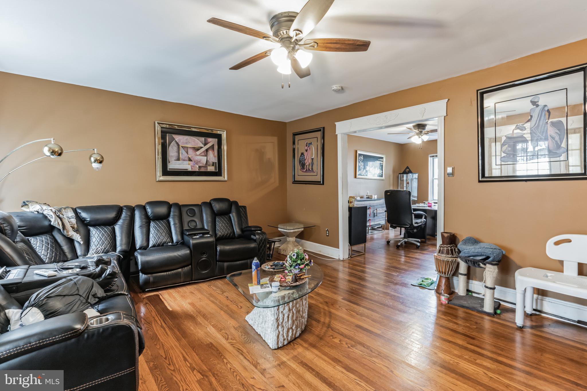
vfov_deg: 73.7
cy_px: 196
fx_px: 261
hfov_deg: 96.7
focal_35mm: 16
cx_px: 294
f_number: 6.3
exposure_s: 1/2.5
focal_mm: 16
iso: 320
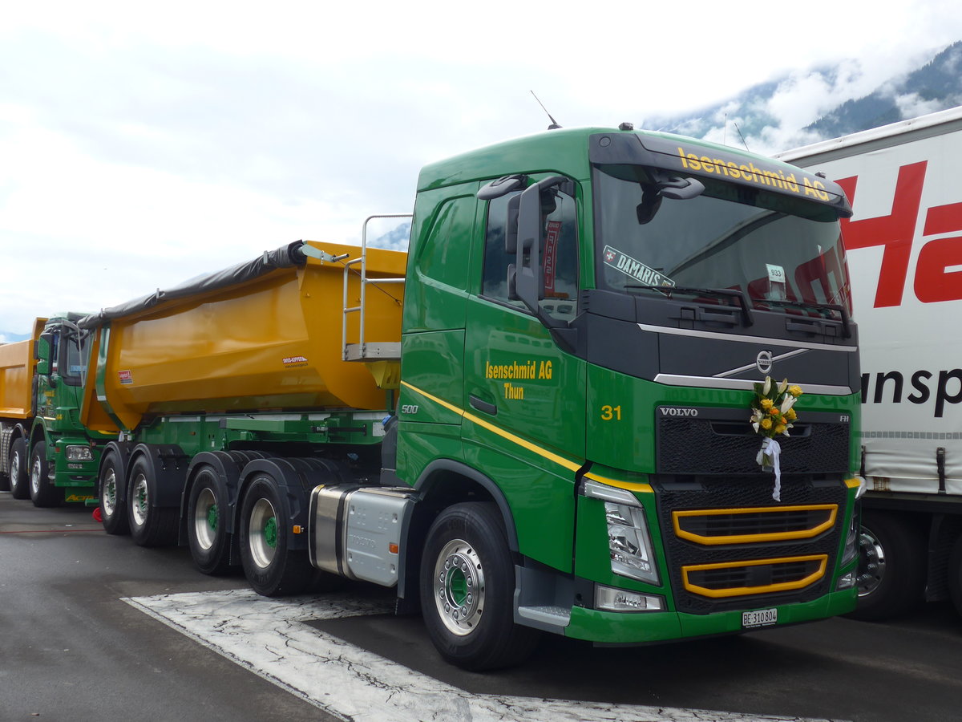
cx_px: 481
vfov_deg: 36.8
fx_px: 1084
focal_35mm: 39
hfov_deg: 47.9
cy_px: 361
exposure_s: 1/500
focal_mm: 8
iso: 80
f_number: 2.8
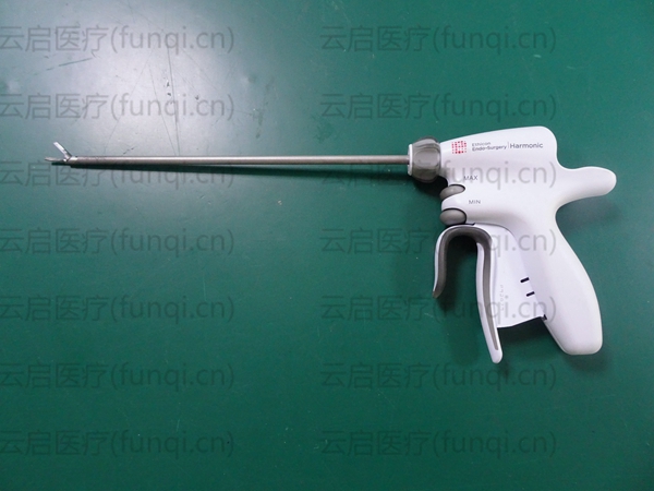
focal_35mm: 24
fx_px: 453
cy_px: 246
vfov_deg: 56.8
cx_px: 327
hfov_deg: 71.6
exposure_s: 1/15
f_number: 3.5
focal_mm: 4.1
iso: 800
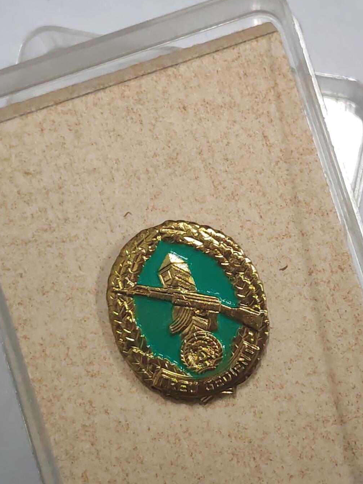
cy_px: 313
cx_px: 189
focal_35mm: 91
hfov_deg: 16.2
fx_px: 1272
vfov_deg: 21.5
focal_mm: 5.52
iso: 800
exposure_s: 1/50
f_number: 1.95
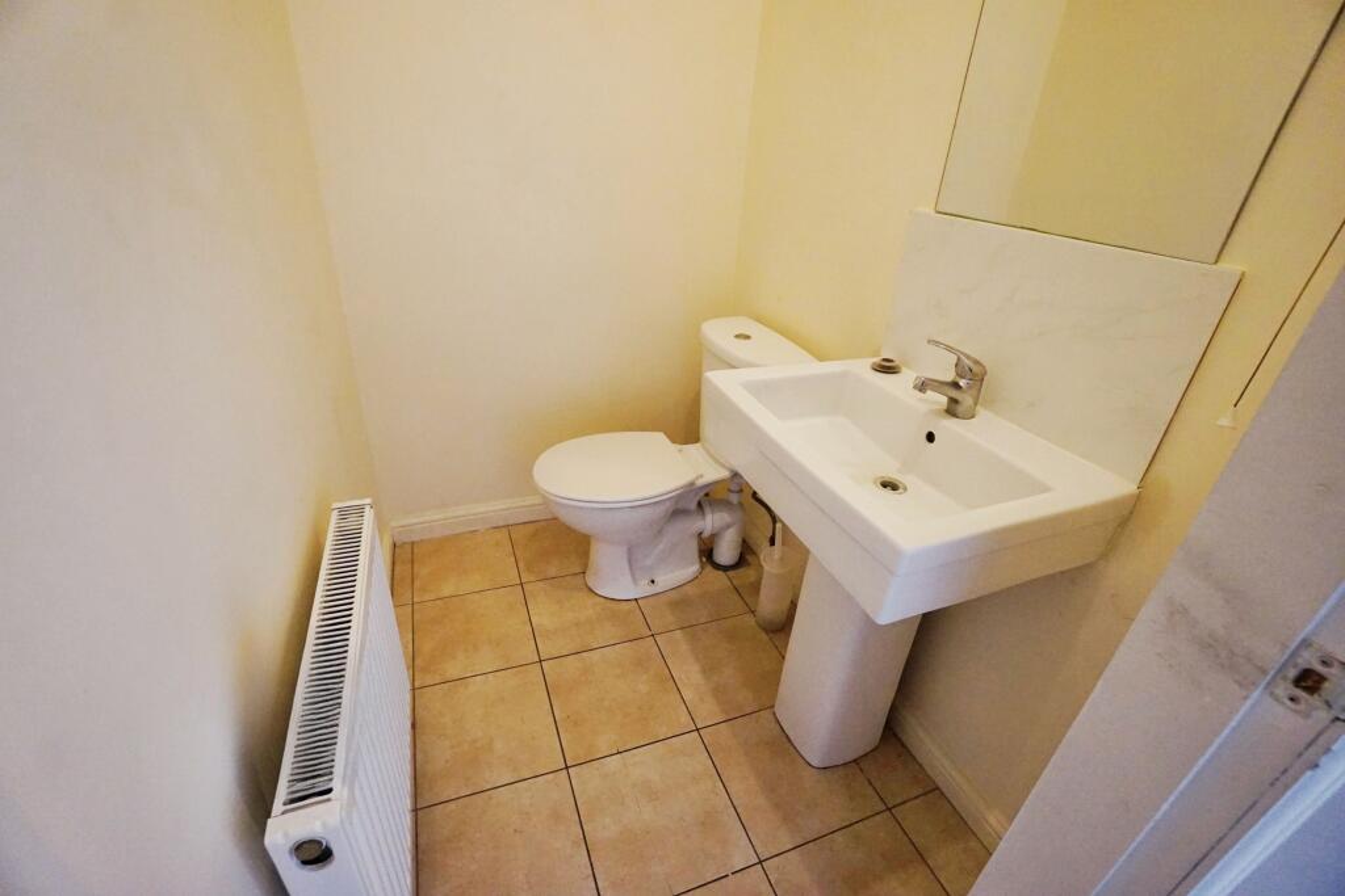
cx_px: 672
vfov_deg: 77.3
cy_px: 448
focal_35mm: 15
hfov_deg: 100.4
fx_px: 560
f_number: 4
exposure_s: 1/160
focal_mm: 10
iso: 3200
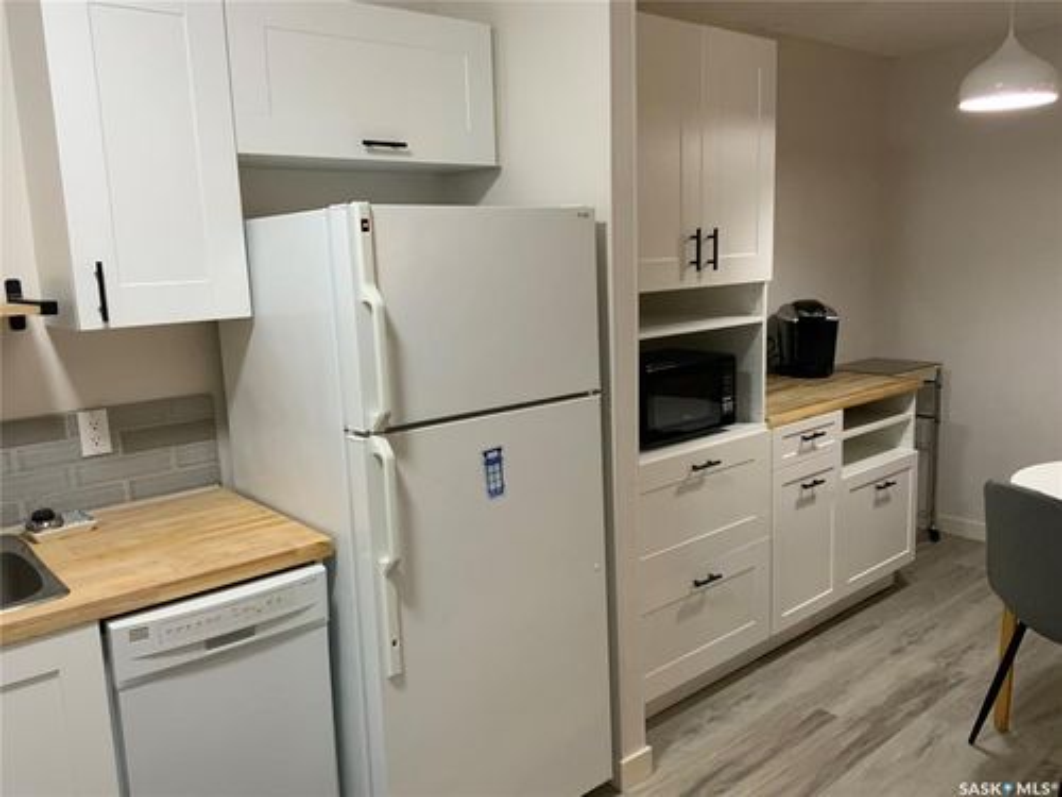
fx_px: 890
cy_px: 398
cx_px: 531
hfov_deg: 61.7
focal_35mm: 29
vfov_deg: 48.2
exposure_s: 1/60
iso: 125
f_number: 1.8
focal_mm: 3
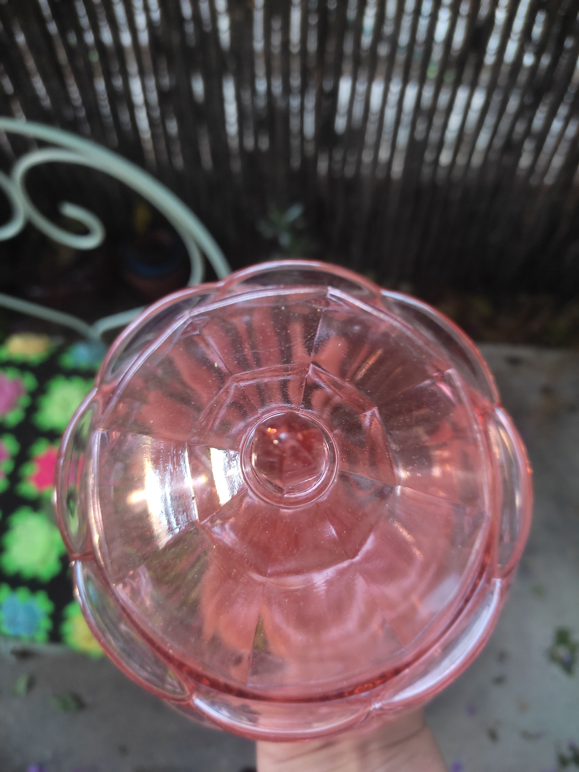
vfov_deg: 67.3
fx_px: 580
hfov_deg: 53.1
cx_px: 290
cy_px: 386
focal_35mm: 26
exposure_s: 1/25
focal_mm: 4.74
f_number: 1.79
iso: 598
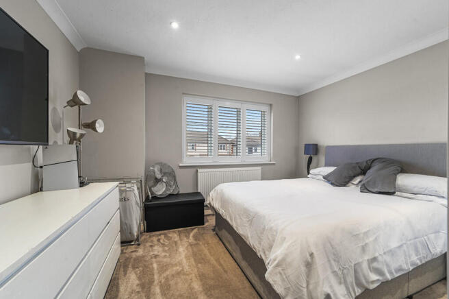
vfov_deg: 81.1
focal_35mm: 14
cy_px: 150
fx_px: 174
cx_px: 224
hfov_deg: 104.3
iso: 400
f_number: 8
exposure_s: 1/1.67
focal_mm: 14
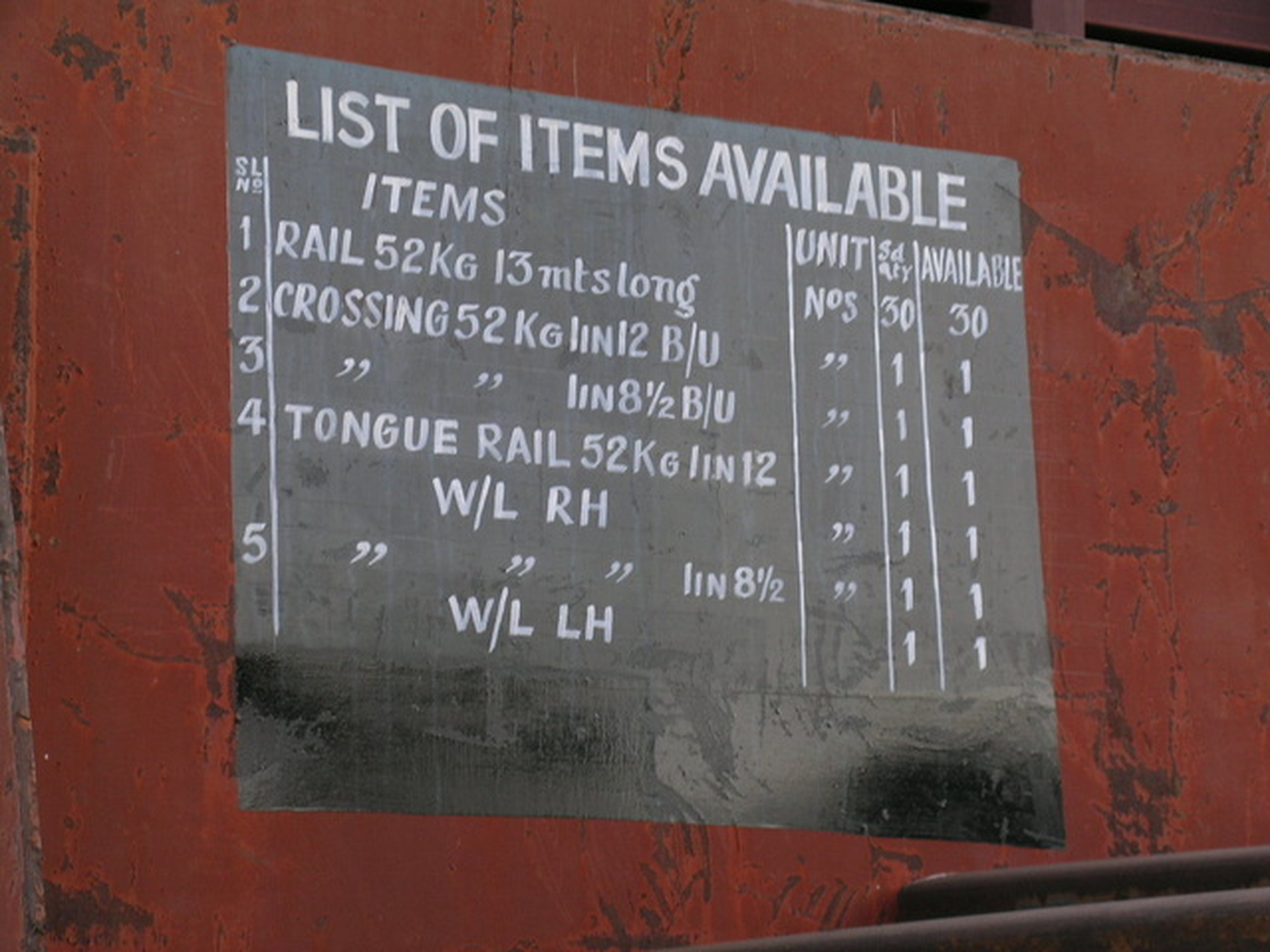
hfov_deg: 19.3
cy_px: 476
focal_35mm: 102
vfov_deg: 14.5
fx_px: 3742
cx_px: 635
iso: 50
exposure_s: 1/60.3
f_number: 4.9
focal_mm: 21.1
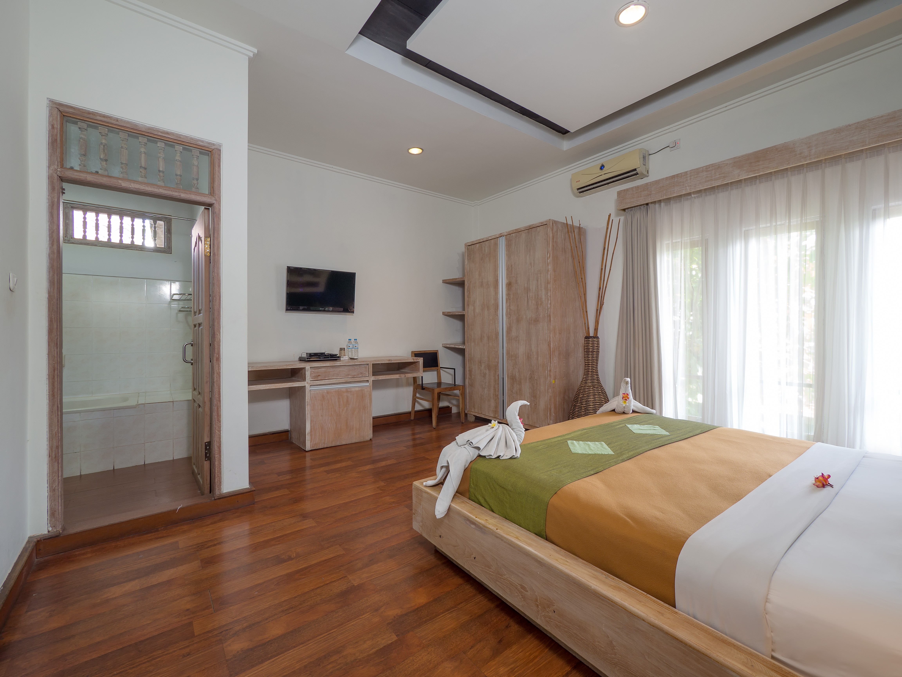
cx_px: 451
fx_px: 365
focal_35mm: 14
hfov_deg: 102.1
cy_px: 338
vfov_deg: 85.7
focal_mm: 7
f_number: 7.1
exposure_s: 1/2.5
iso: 100
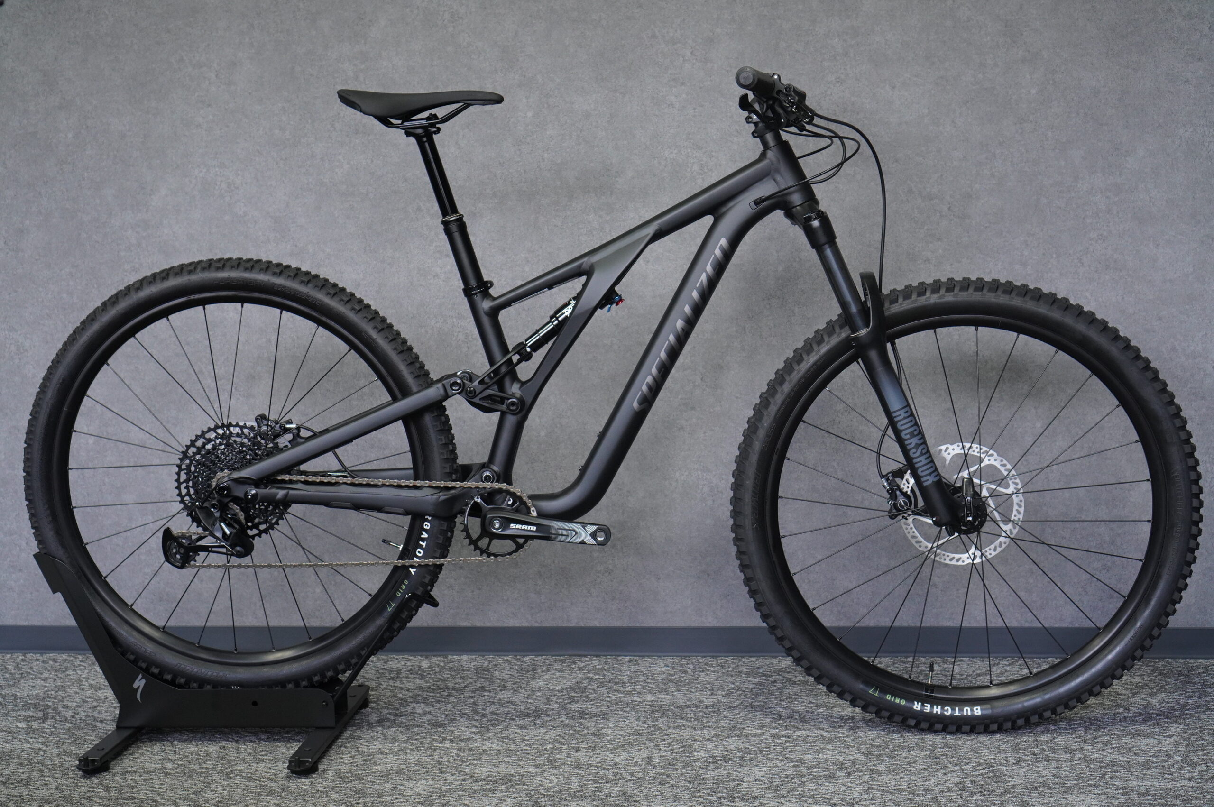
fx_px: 1769
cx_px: 607
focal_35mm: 52
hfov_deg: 37.9
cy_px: 404
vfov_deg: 25.7
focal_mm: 35
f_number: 5.6
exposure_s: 1/60
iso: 1000
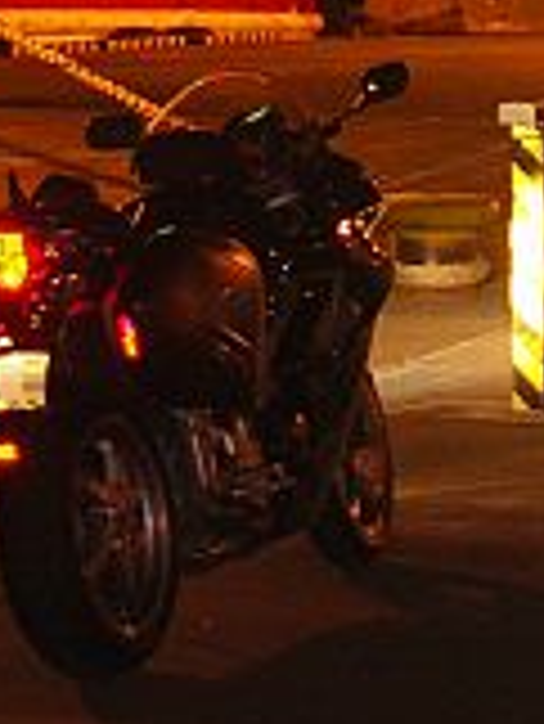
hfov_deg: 8.5
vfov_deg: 10.9
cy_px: -328
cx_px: 369
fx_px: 3662
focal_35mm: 175
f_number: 3.2
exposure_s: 1/2.5
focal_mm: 11.4
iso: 200
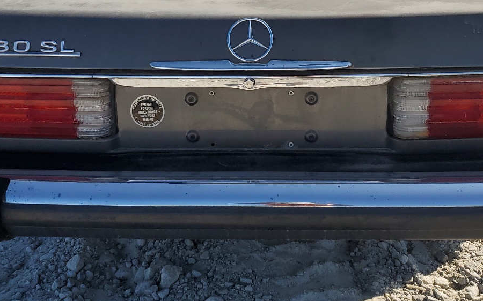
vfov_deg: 26.1
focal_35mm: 49
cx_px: 273
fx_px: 645
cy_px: 85
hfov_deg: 41.0
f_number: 1.5
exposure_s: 1/3333
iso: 50
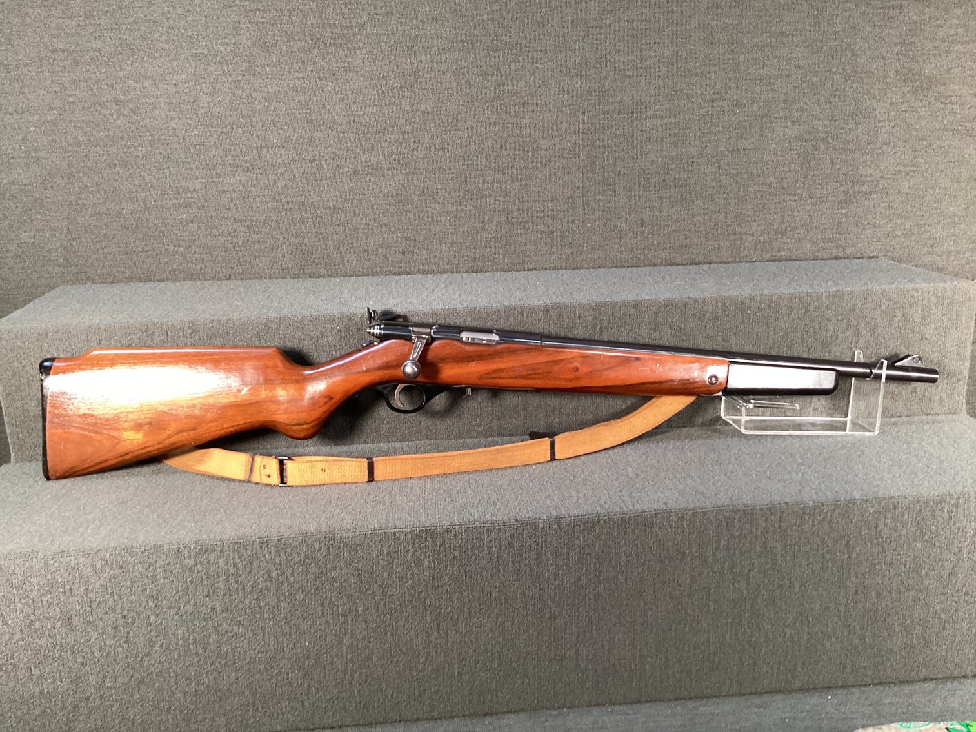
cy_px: 366
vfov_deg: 45.4
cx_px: 488
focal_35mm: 31
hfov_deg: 58.3
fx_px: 874
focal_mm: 3.3
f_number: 2.4
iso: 200
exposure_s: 1/50
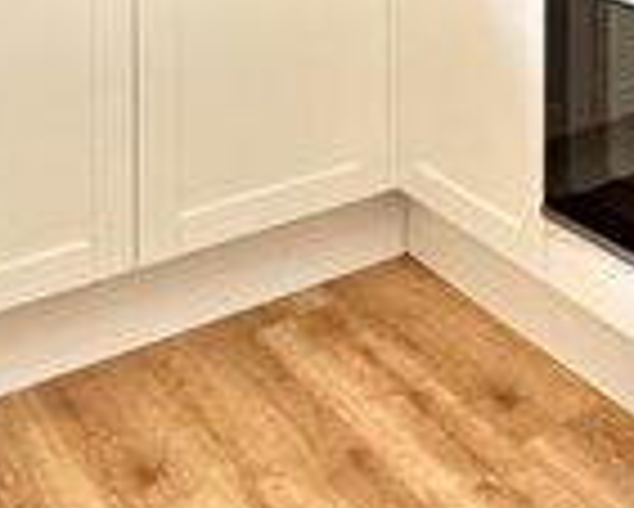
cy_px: -335
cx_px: 647
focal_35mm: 68
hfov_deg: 26.3
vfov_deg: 18.7
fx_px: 1277
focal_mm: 2.22
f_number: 2.2
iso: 200
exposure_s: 1/100
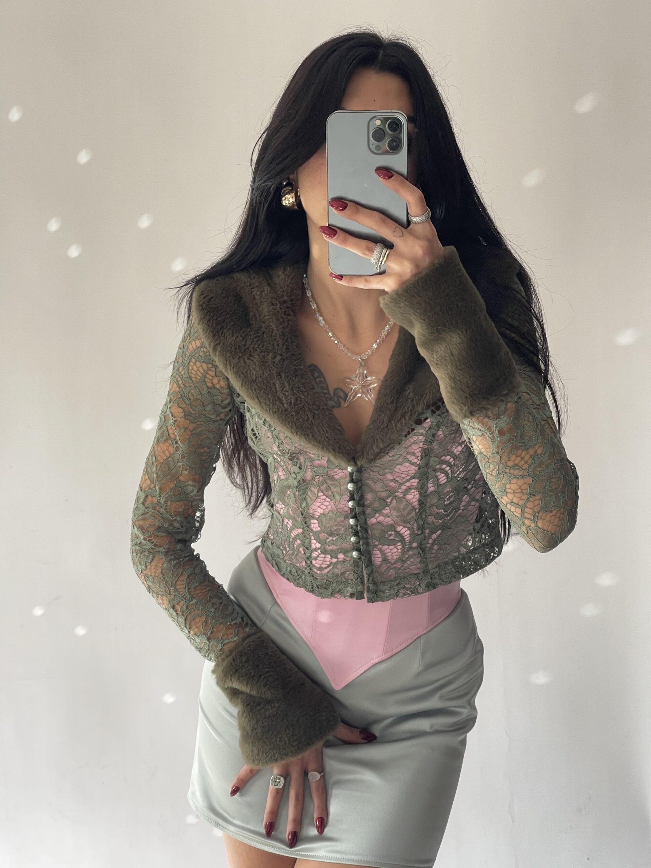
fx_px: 1605
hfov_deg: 22.9
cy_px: 434
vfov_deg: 30.3
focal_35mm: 64
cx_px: 326
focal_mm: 7.5
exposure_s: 1/99
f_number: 2.2
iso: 80
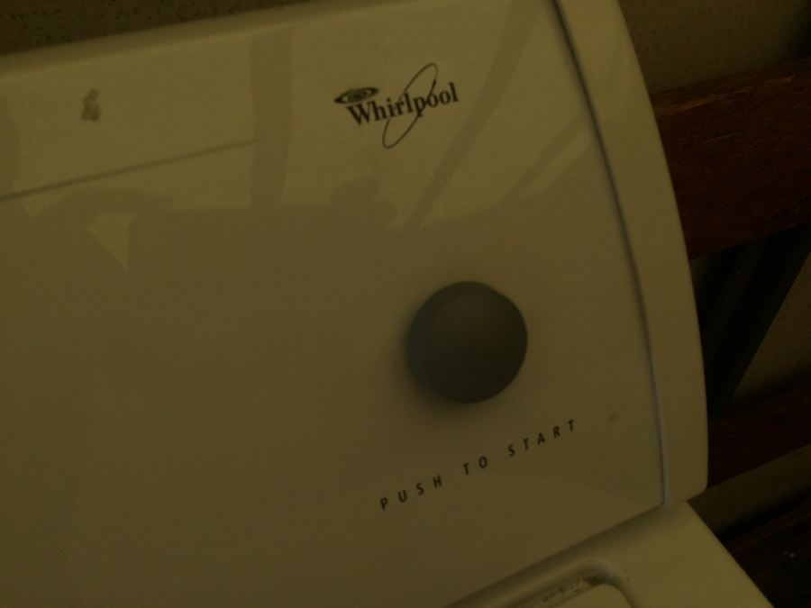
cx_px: 406
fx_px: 679
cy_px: 304
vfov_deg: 48.2
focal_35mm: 29
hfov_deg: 61.7
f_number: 2.2
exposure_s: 1/366
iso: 32
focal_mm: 4.15
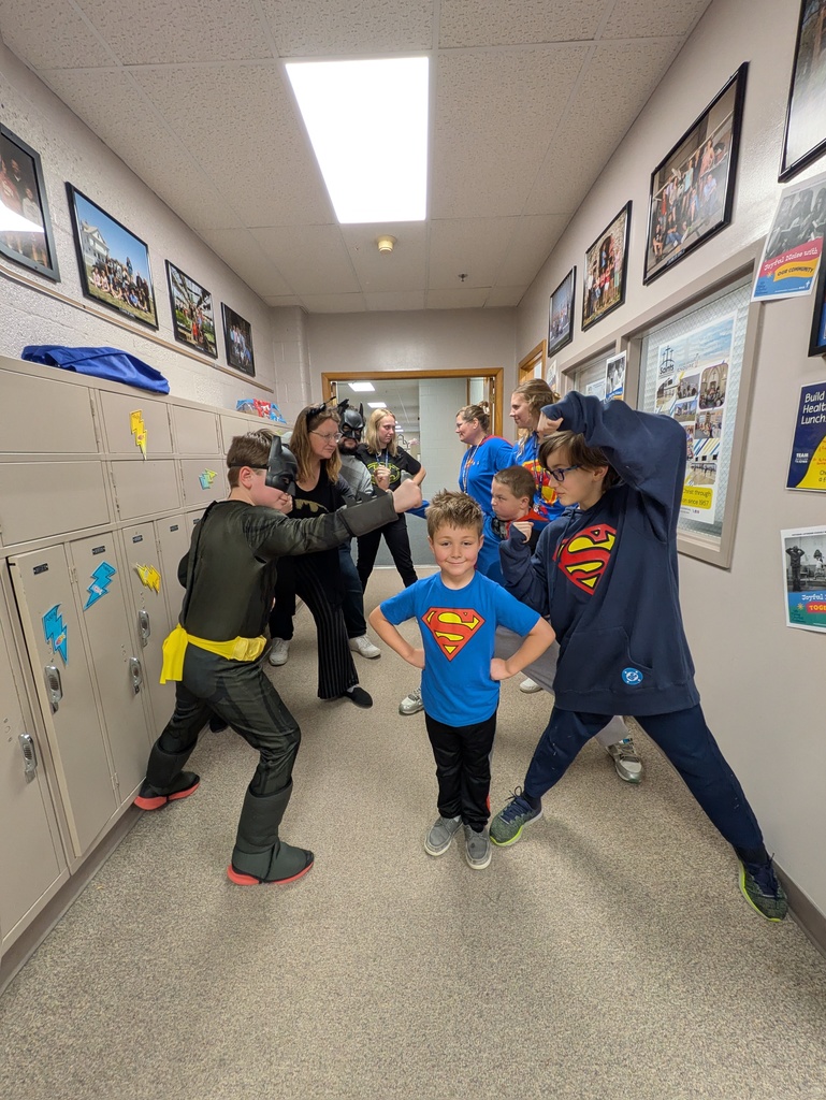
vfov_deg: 102.0
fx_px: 445
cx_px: 413
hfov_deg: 85.7
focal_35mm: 14
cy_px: 550
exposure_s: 1/30
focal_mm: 1.83
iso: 173
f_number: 2.2
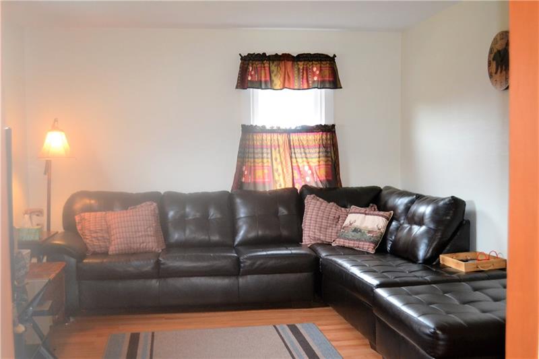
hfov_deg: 46.4
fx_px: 629
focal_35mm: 42
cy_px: 180
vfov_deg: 31.9
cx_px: 270
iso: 1800
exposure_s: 1/60
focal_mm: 28
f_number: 4.5
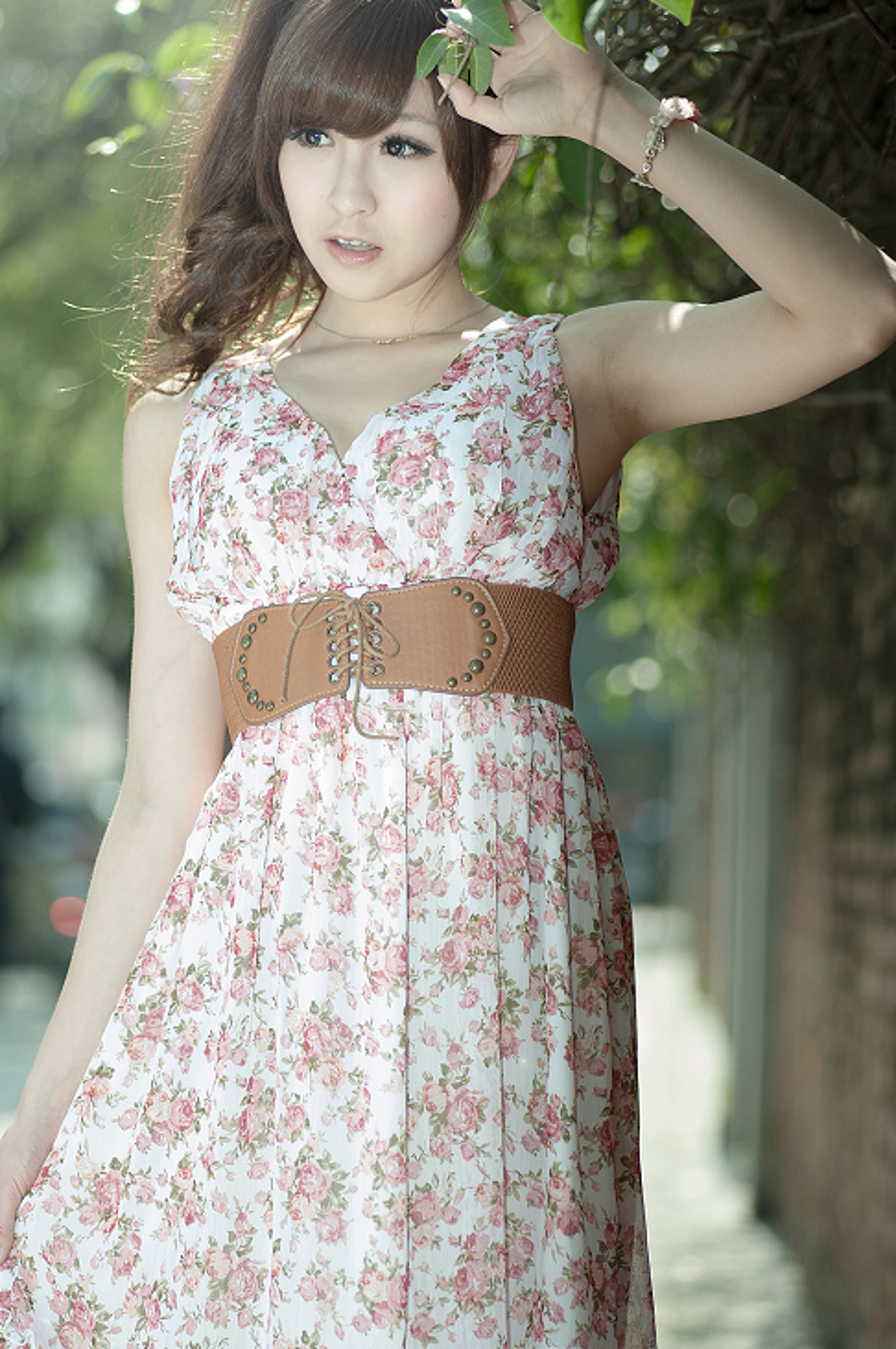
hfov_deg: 11.1
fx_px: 4605
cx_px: 361
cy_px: 619
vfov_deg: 16.7
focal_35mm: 123
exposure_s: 1/500
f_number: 3
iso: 100
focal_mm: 100
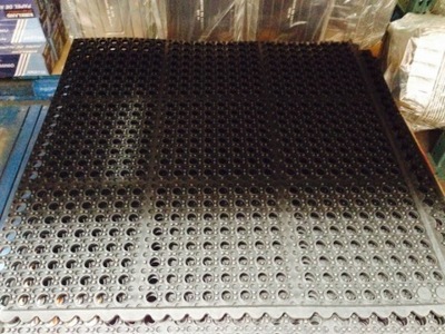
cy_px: 167
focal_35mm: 33
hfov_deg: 55.4
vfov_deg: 42.9
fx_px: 424
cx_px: 222
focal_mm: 4.12
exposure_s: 1/15
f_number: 2.4
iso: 800
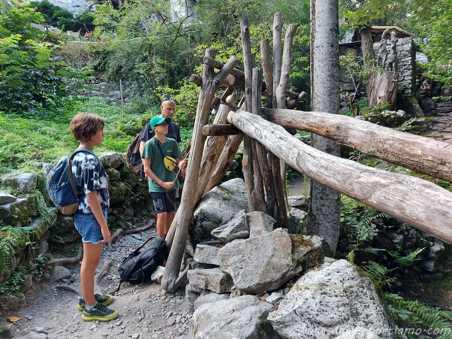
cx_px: 226
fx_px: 313
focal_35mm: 24
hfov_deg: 71.6
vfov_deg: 56.8
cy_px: 170
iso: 32
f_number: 1.8
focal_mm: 5.23
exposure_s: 1/50
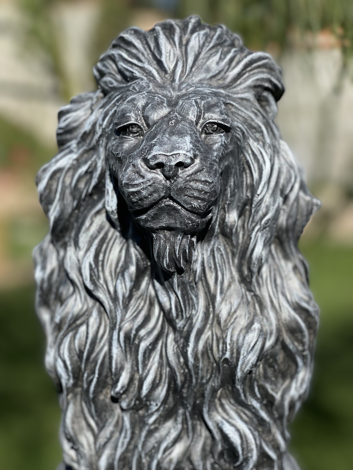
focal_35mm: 64
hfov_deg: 22.9
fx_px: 870
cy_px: 235
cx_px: 176
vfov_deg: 30.3
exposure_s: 1/1429
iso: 32
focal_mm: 7.5
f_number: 2.2
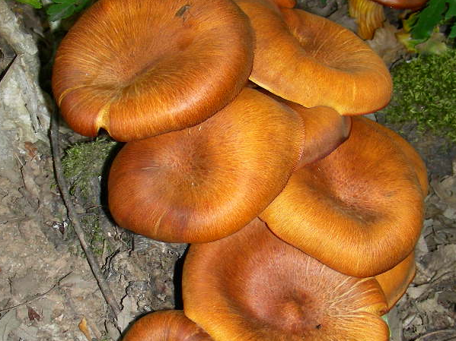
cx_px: 269
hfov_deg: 29.8
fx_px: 856
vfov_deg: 22.5
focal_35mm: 65
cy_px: 227
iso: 50
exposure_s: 1/60.1
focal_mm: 6.3
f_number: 3.5
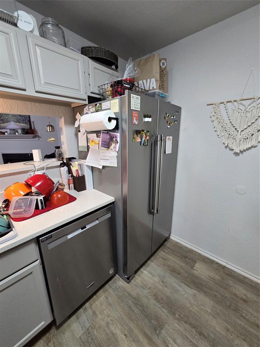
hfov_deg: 89.9
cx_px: 130
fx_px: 130
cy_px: 174
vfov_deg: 106.2
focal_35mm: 13
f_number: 2.2
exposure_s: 1/60
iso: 320
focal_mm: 2.2
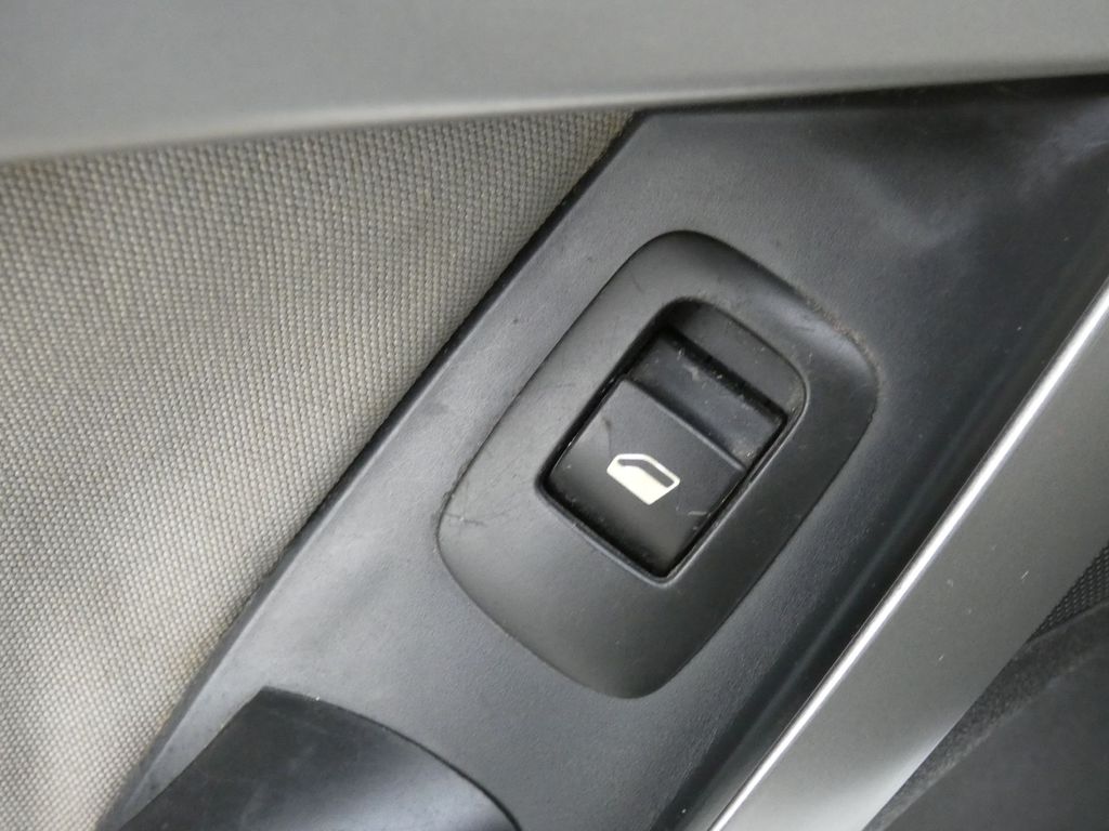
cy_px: 416
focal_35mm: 41
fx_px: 1314
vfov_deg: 35.1
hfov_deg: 45.8
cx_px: 554
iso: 640
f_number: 3.6
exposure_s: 1/80
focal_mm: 7.3
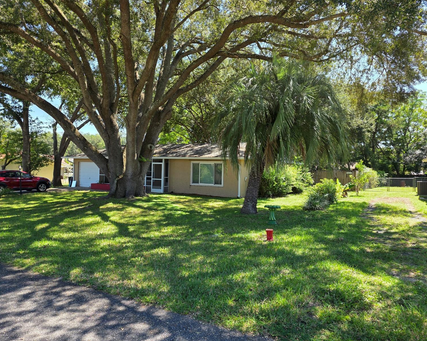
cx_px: 225
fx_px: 303
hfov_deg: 70.2
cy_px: 170
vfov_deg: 58.8
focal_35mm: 24
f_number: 1.7
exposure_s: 1/359
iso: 25
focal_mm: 6.25
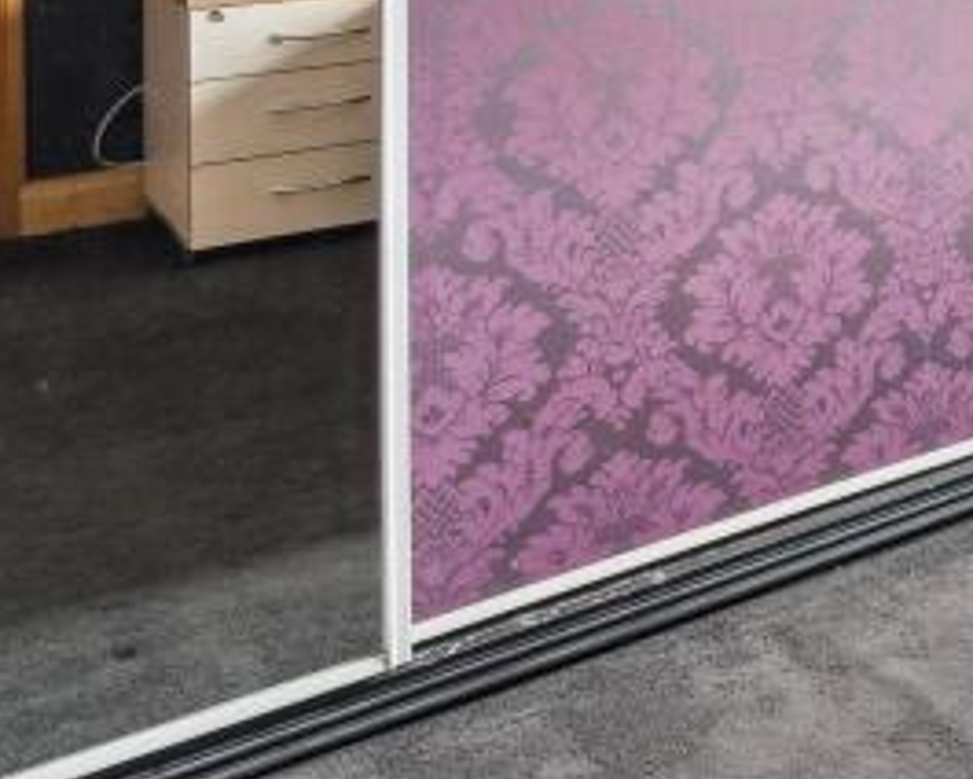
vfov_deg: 22.5
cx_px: 1810
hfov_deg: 20.7
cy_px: -314
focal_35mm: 58
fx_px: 1670
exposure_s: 1/60
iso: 640
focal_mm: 16
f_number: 7.1
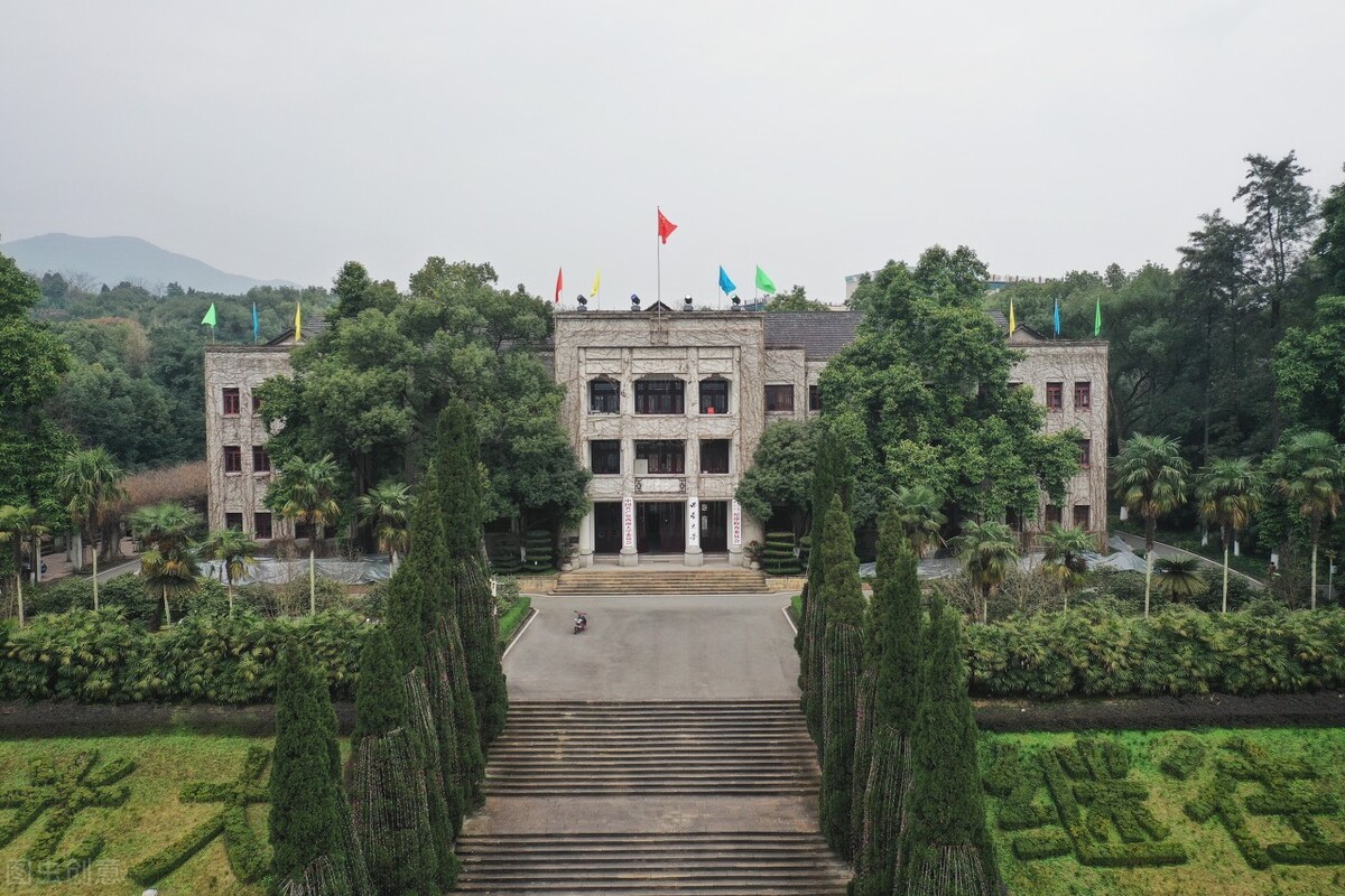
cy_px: 448
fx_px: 1046
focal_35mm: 28
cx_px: 672
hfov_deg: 65.5
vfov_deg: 46.4
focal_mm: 10.26
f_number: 4.5
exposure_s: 1/120
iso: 100
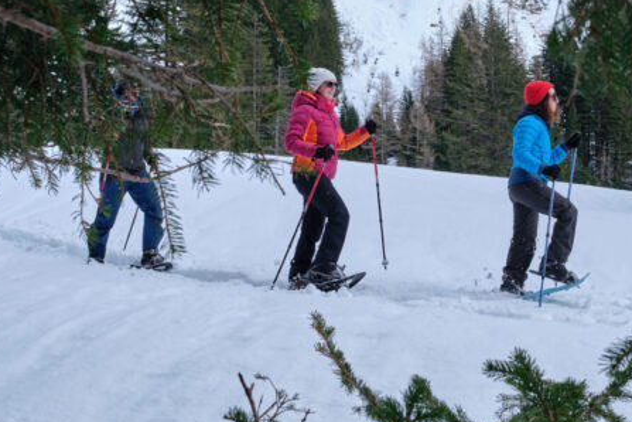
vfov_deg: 26.0
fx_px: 913
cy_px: 181
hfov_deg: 37.6
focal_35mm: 52
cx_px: 443
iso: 640
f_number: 8
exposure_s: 1/500
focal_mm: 20.6
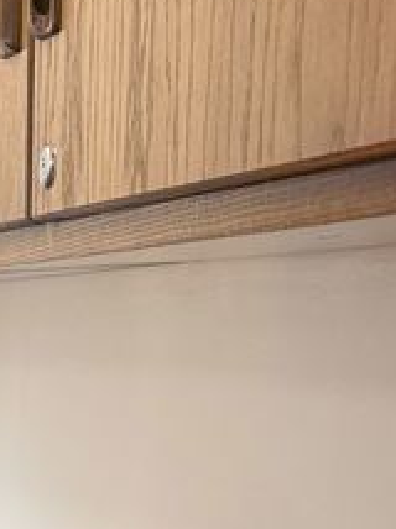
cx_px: -465
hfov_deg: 11.3
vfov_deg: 15.8
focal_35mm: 115
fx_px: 1758
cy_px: 794
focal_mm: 6.76
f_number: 1.78
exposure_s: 1/60
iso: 160
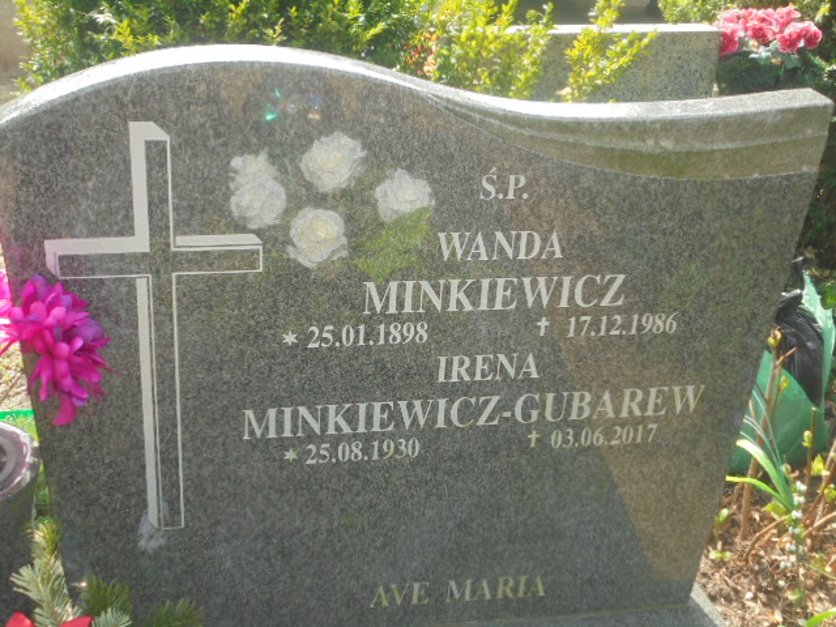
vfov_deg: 29.7
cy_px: 314
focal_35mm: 49
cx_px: 418
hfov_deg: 38.9
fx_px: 1183
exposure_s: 1/100
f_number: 4.8
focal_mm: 8.9
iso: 100
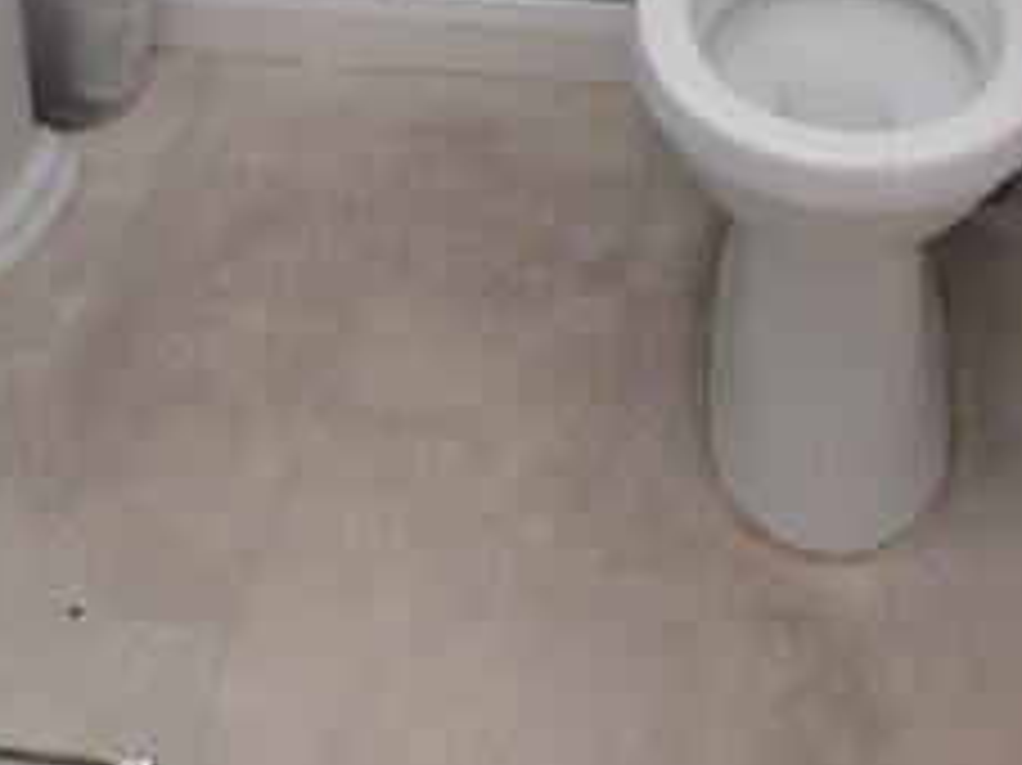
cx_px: 590
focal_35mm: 65
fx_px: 1918
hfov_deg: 29.8
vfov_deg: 18.2
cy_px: -578
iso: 400
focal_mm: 10
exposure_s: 1/125
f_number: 5.6
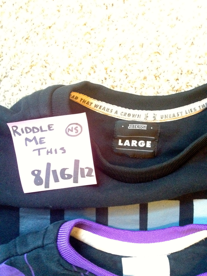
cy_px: 138
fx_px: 279
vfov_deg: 52.6
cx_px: 104
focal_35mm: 35
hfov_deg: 40.7
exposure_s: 1/15
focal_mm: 4.28
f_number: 2.4
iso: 640
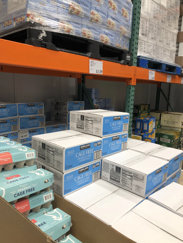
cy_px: 122
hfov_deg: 49.7
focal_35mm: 28
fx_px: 197
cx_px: 92
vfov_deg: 63.4
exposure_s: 1/120
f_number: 1.8
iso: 40
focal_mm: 3.99
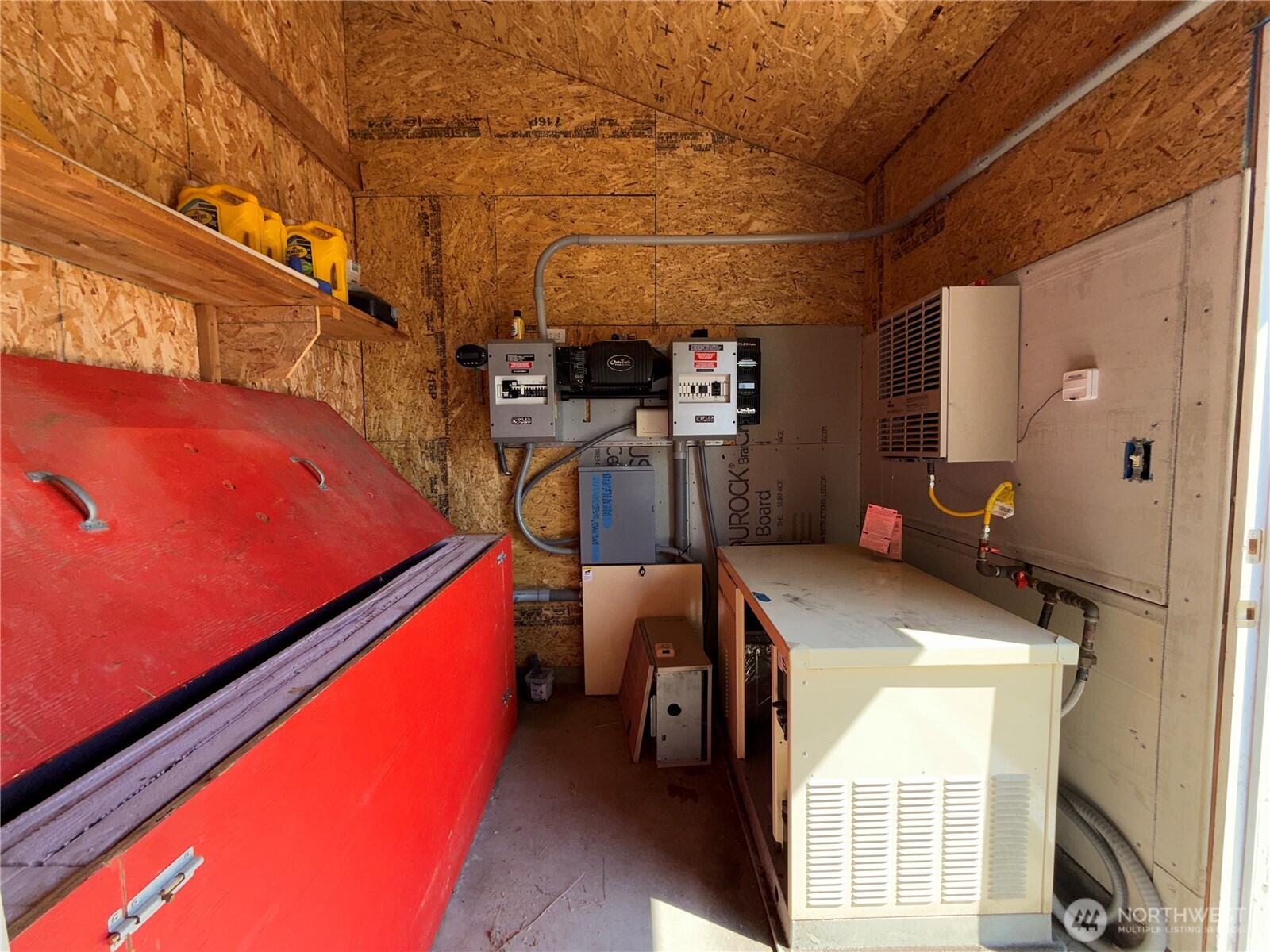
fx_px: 514
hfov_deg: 102.1
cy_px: 476
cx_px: 635
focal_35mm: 14
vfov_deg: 85.7
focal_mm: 2.22
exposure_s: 1/122
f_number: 2.2
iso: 16
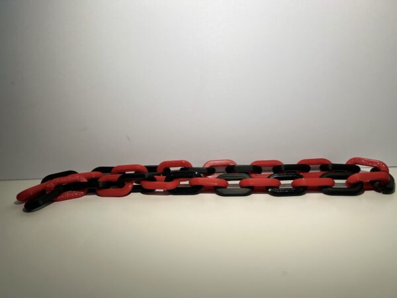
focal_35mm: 26
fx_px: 298
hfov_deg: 67.3
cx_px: 198
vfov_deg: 53.1
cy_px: 149
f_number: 1.5
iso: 160
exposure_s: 1/60
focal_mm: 5.7
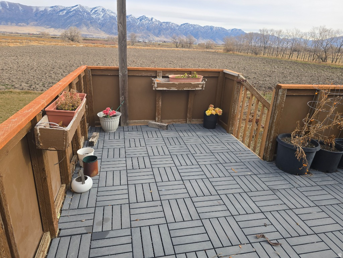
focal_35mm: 23
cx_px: 172
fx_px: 228
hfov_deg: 73.9
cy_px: 129
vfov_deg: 58.9
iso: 12
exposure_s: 1/376
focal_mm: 6.3
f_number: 1.7
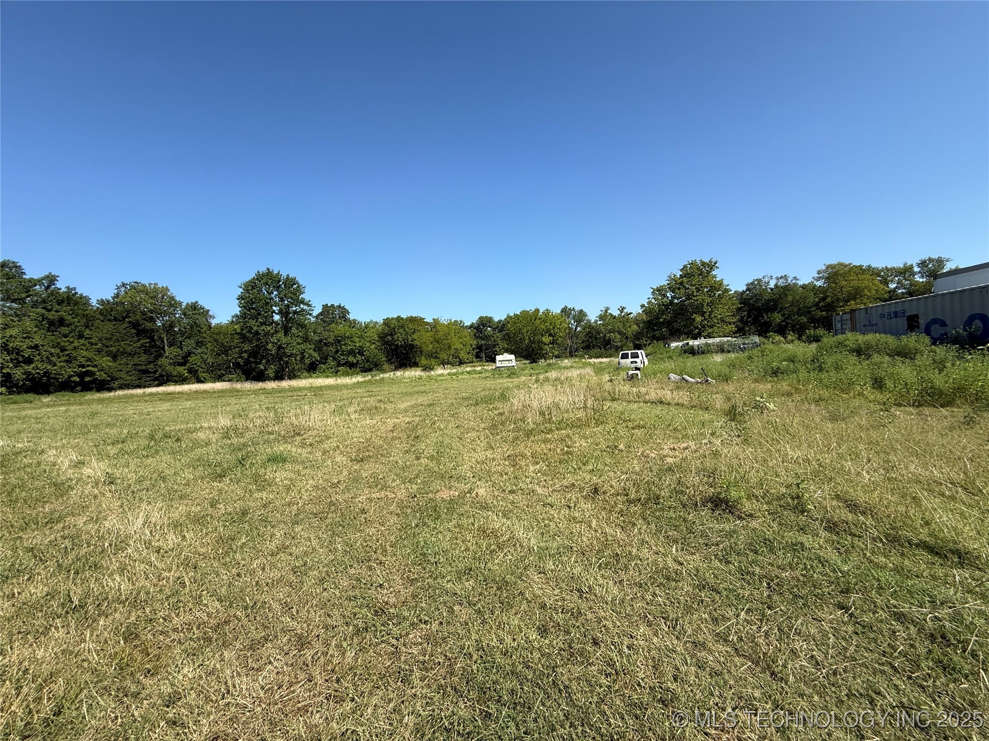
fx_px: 400
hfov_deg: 102.1
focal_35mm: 14
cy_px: 370
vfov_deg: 85.7
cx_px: 494
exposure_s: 1/1795
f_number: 2.2
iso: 50
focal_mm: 2.22
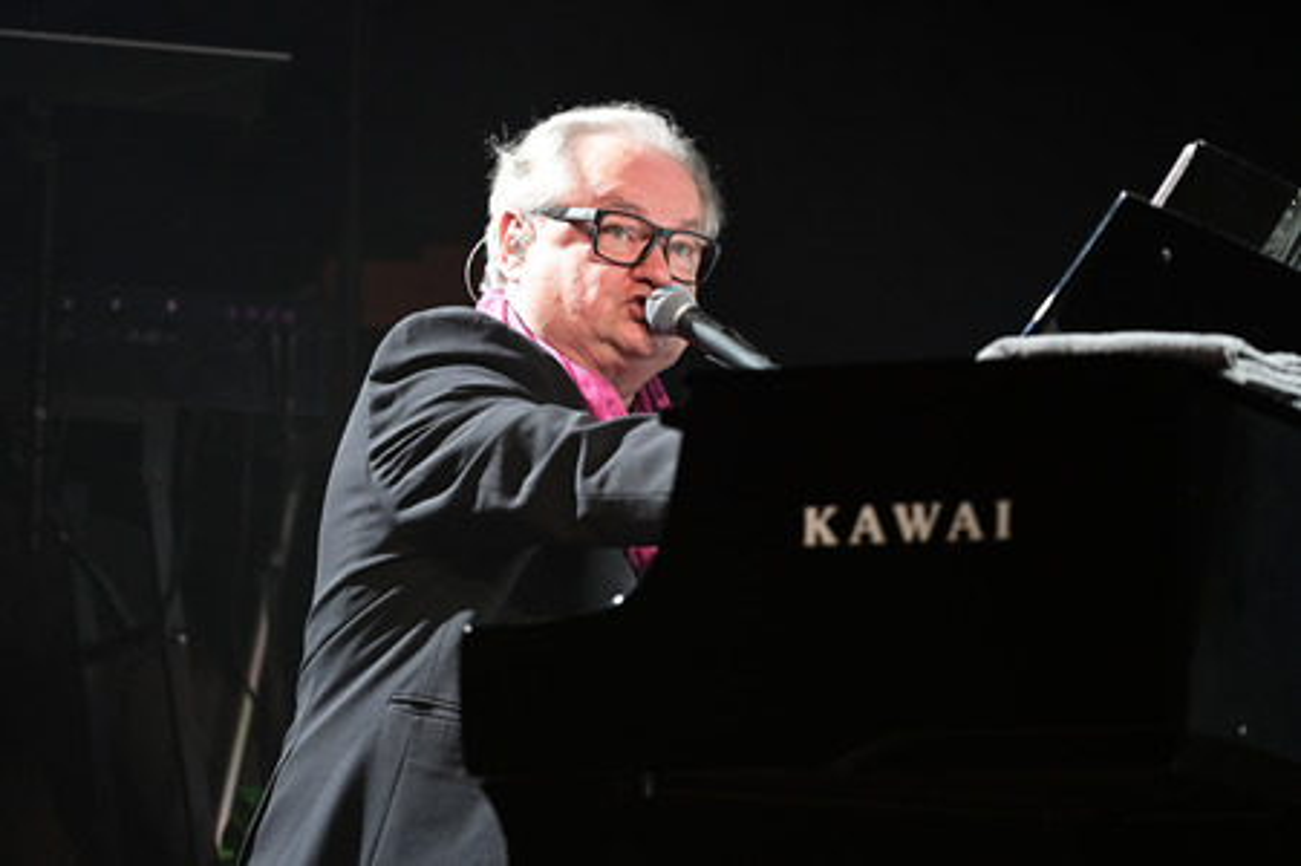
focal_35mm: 190
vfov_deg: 7.2
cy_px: 433
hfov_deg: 10.8
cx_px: 650
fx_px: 6861
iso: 1600
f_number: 3.2
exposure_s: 1/500
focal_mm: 190
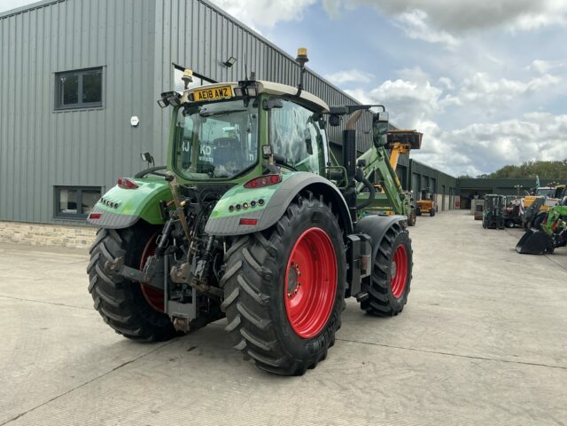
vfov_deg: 49.7
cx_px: 284
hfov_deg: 63.4
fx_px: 459
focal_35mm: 28
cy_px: 213
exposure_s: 1/1076
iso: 25
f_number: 1.8
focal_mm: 3
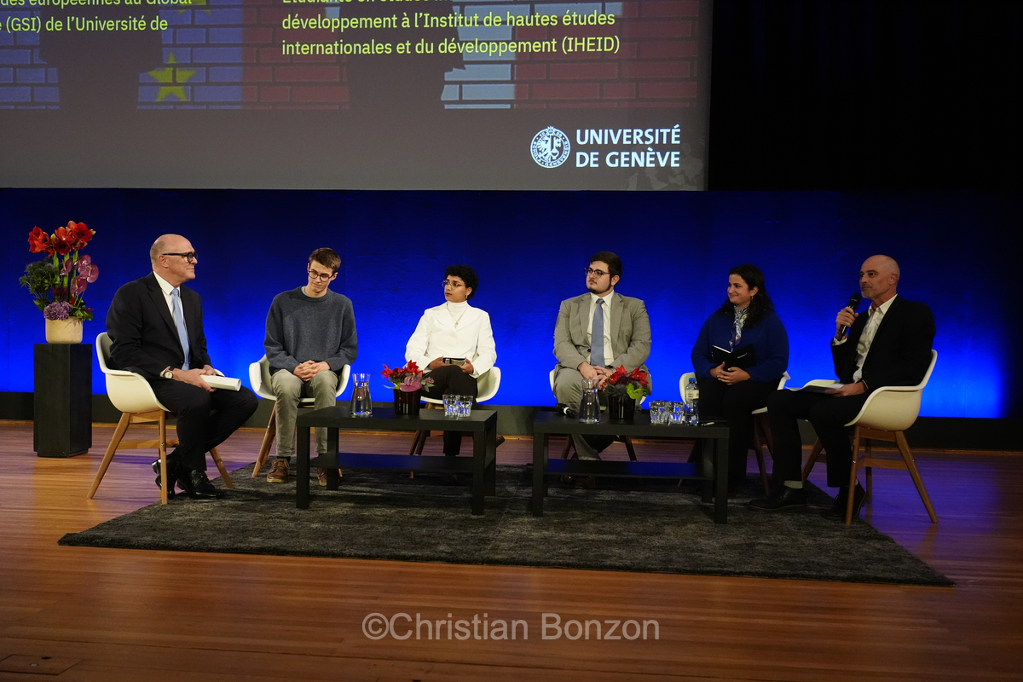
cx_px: 512
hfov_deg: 61.9
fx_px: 852
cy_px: 341
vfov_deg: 43.6
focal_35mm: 30
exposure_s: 1/250
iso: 6400
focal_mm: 30
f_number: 4.5
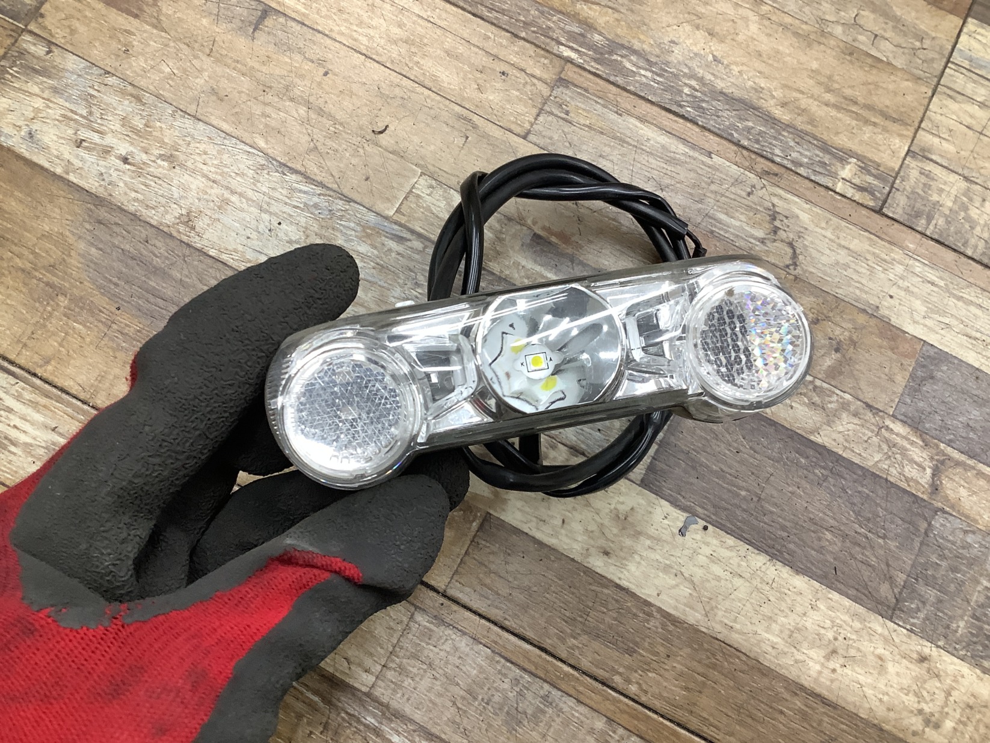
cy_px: 372
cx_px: 495
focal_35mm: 31
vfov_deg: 45.5
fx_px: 887
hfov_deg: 58.3
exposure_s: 1/50
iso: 100
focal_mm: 3.3
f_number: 2.4
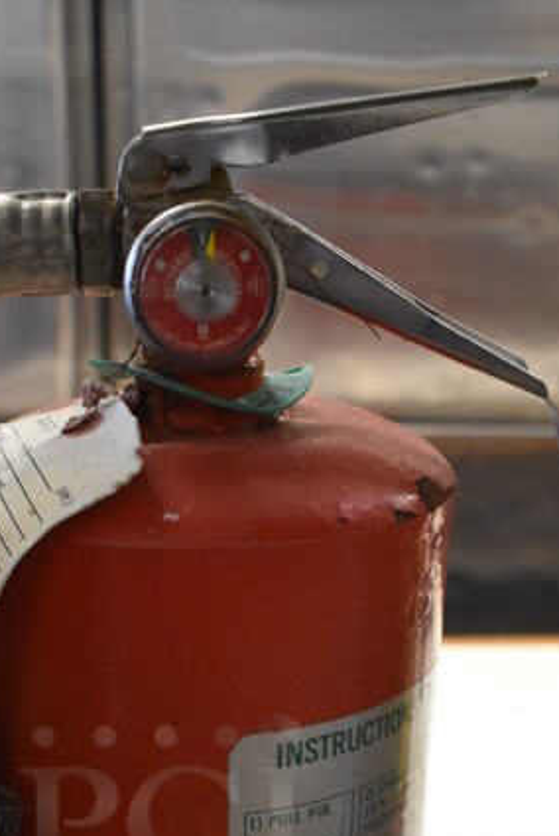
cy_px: 817
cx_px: 165
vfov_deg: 32.0
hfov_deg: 23.3
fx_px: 1349
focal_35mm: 58
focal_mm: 18
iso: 3200
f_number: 3.5
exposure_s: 1/125
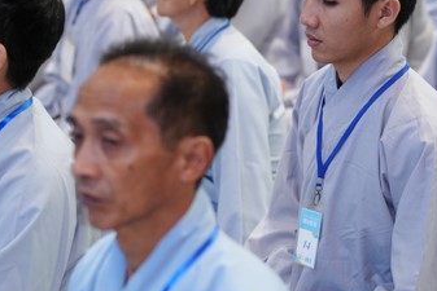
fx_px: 1943
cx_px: 250
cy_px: 107
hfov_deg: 12.8
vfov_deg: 8.6
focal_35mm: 160
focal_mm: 83
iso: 2000
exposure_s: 1/100
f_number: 2.8
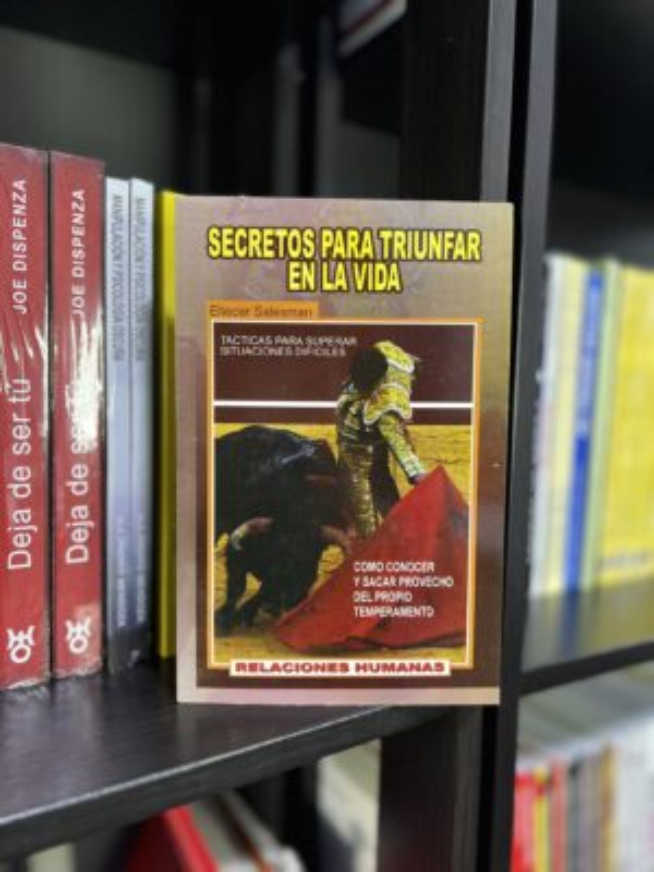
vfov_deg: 67.3
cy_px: 436
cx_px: 327
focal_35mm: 26
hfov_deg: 53.1
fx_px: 655
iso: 500
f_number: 1.5
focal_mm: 5.7
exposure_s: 1/40
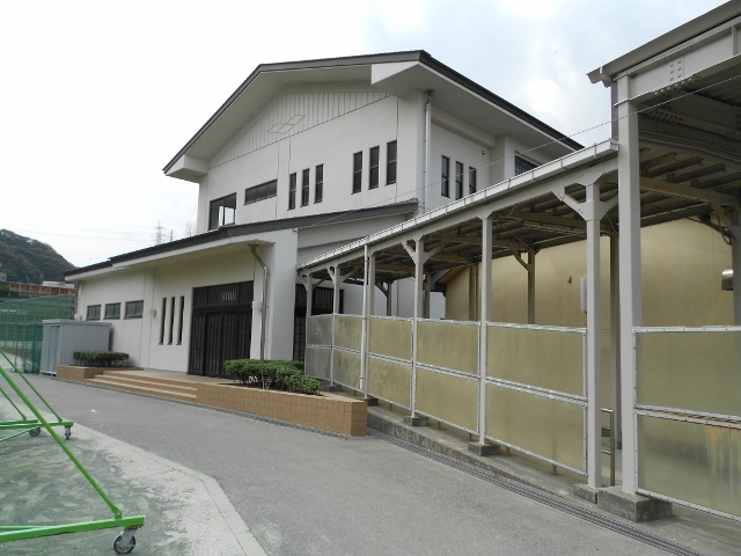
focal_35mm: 26
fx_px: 557
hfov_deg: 67.3
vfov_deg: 53.1
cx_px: 370
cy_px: 278
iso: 80
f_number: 3.2
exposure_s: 1/640
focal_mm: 4.6
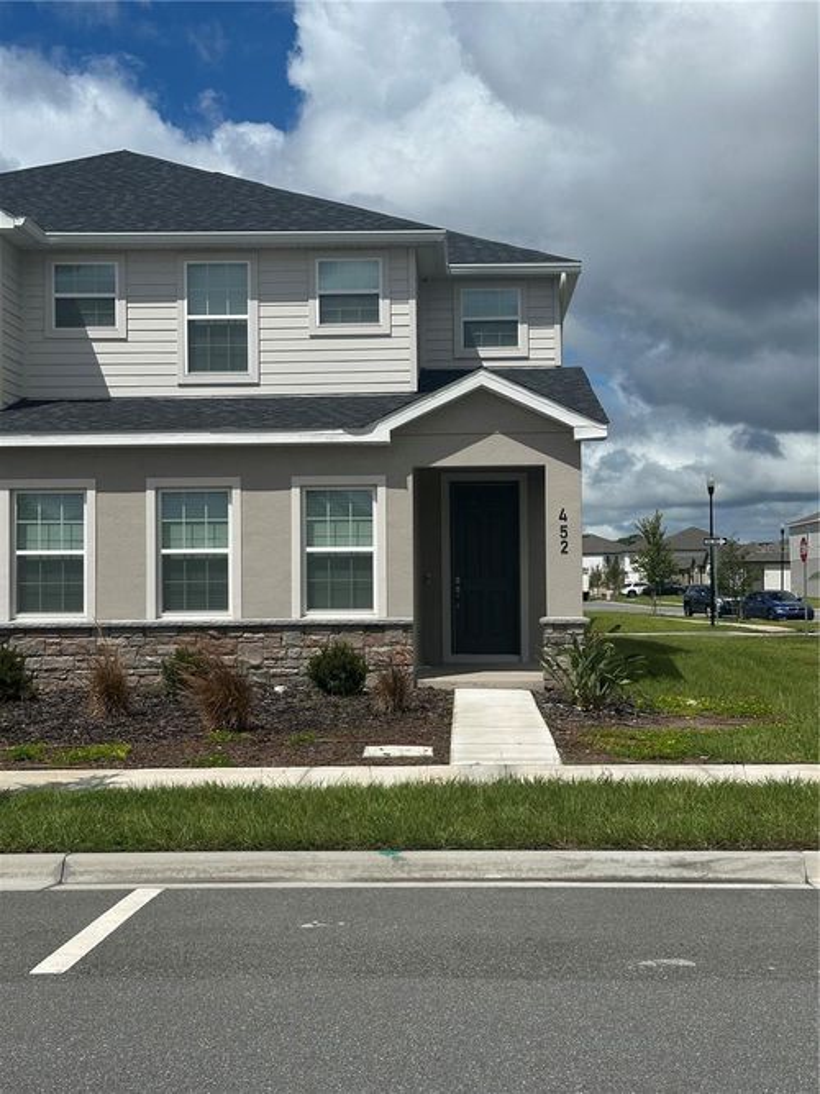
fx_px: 1517
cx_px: 410
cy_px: 547
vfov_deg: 39.7
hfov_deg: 30.3
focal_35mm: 48
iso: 64
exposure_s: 1/9804
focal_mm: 6.86
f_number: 1.78
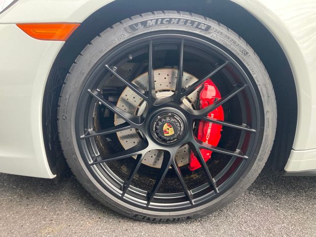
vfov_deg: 49.7
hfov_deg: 63.4
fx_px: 256
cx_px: 158
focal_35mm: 28
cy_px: 118
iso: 25
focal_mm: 3.99
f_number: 1.8
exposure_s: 1/122
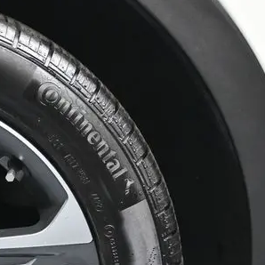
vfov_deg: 15.5
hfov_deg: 15.0
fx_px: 948
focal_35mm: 109
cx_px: -102
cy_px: 281
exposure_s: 1/125
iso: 720
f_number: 4.2
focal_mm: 25
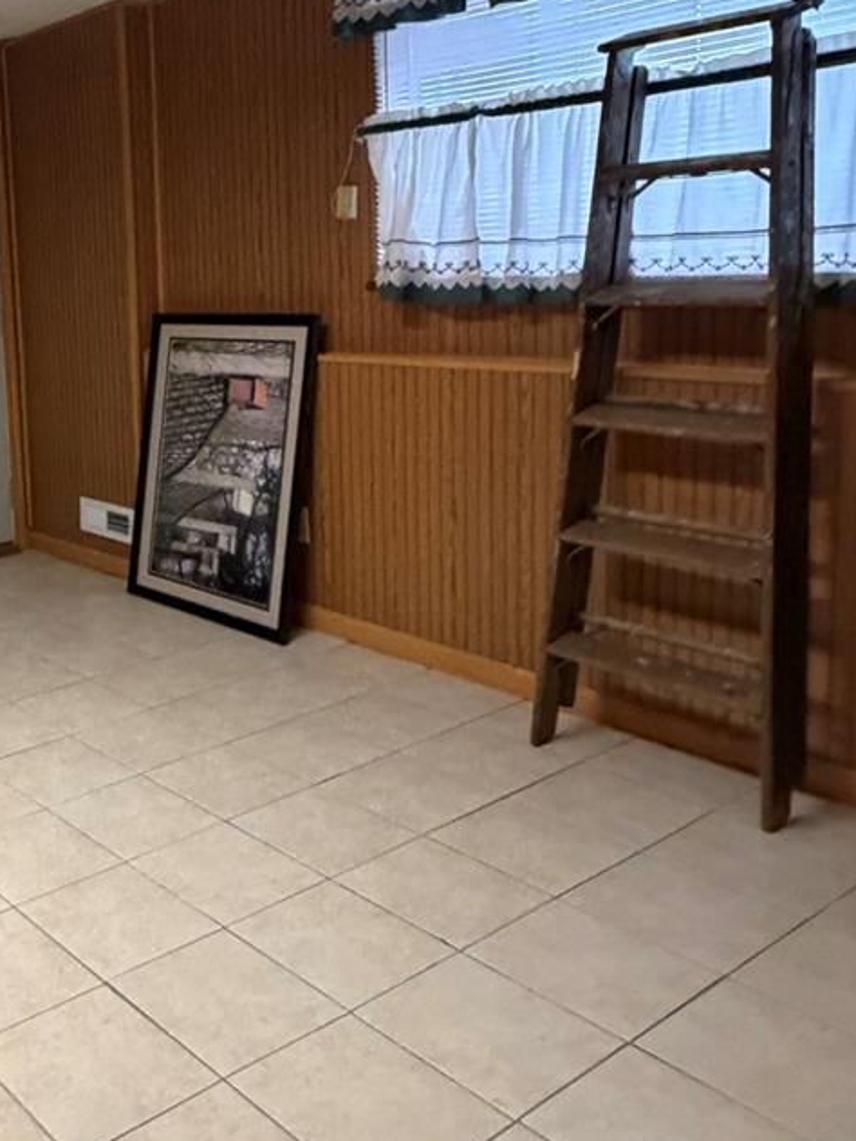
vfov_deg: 53.2
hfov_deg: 35.5
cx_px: -94
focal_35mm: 34
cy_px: 410
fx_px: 1121
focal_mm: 2.22
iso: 800
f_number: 2.2
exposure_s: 1/60
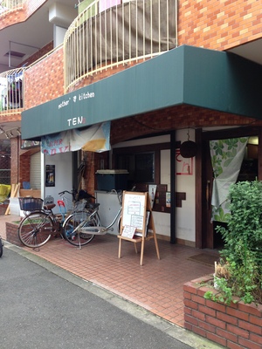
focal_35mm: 33
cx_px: 131
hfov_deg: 42.9
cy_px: 174
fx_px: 333
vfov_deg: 55.4
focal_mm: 4.12
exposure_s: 1/120
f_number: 2.4
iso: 64
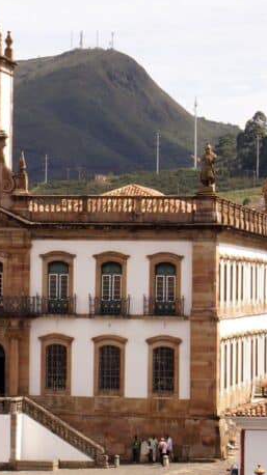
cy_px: 228
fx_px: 2219
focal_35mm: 176
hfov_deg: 6.8
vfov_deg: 12.2
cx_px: -47
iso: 100
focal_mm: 50
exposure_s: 1/125
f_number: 13
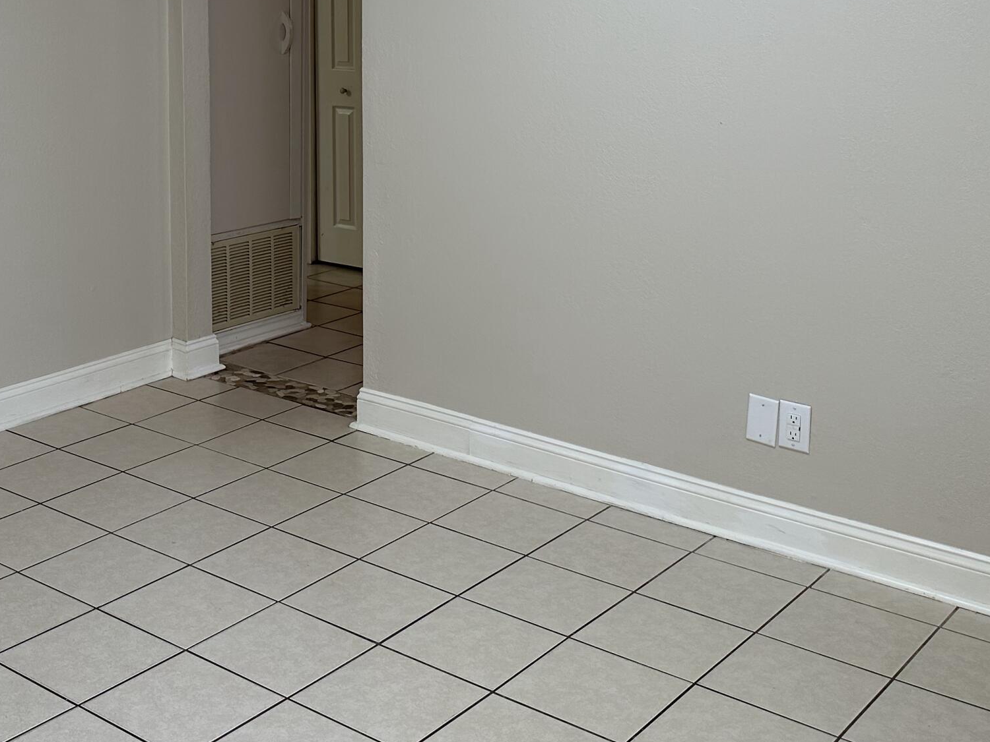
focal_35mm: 48
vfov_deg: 29.3
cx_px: 297
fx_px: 1373
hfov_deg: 39.0
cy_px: 110
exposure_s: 1/120
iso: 100
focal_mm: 6.86
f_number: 1.78
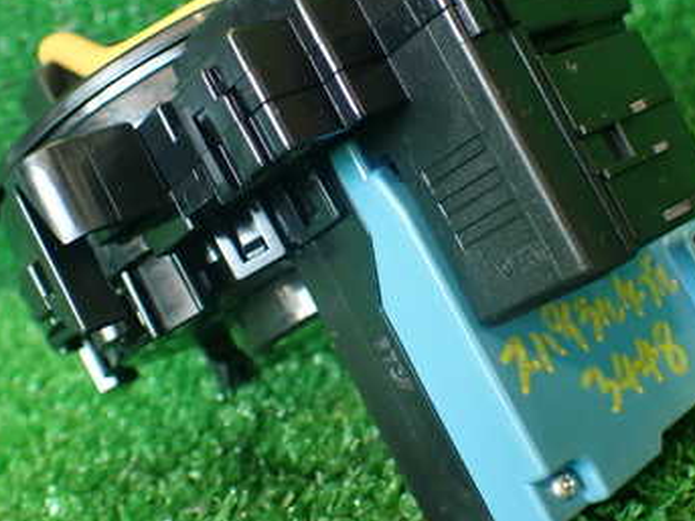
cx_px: 391
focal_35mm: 56
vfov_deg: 26.0
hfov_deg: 34.3
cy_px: 201
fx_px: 1124
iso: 250
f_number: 2.4
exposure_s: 1/30
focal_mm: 5.79
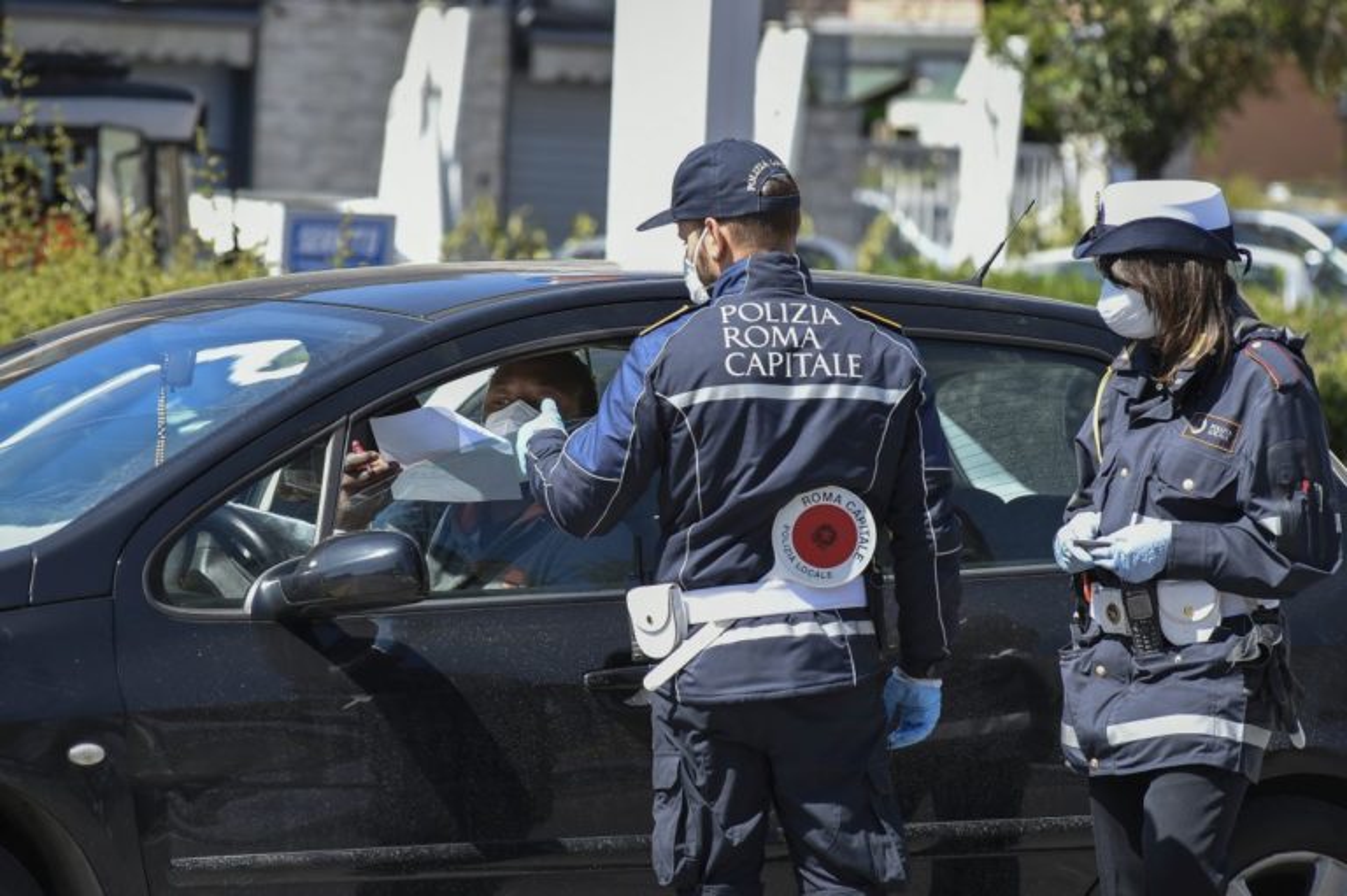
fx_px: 7478
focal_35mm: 200
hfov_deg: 10.3
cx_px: 674
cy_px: 448
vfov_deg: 6.9
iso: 250
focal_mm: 200
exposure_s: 1/320
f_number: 7.1
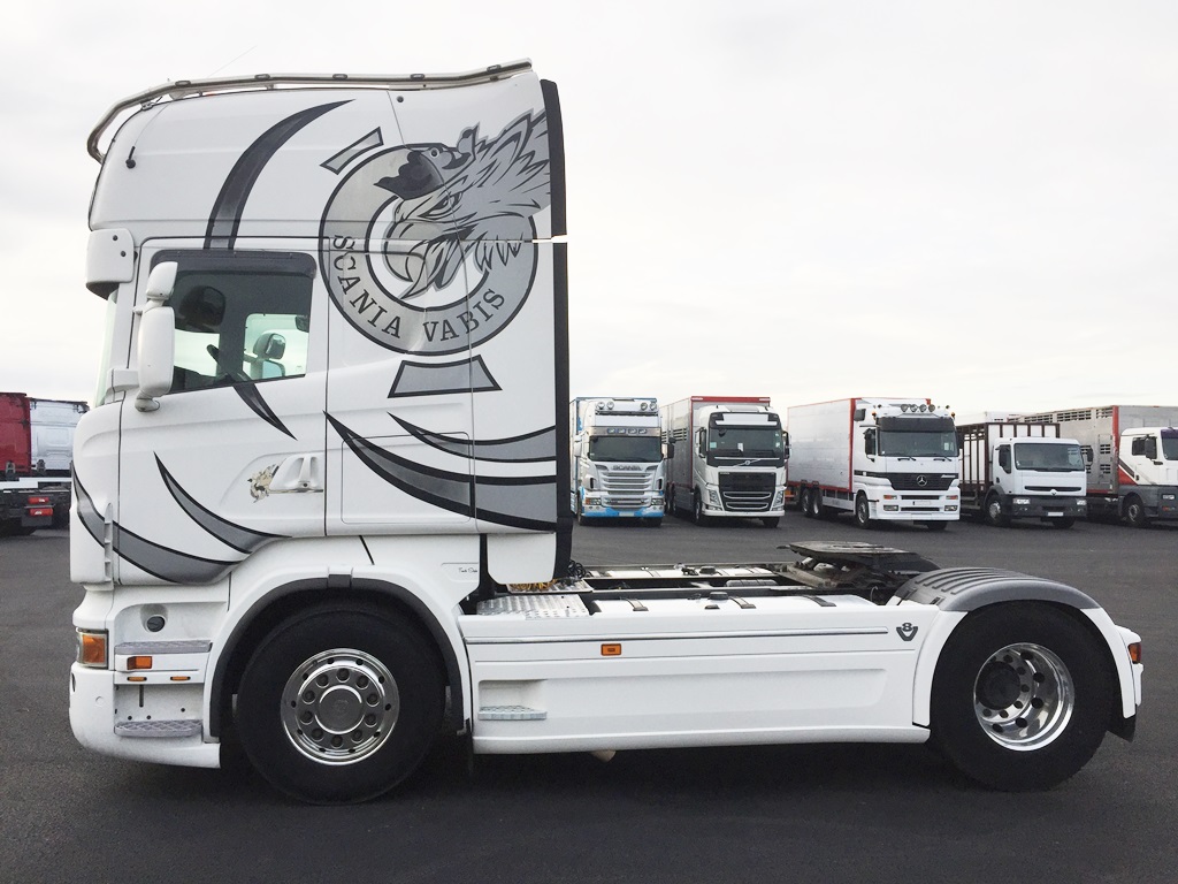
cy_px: 442
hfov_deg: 61.7
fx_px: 987
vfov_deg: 48.2
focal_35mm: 29
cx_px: 589
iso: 32
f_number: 2.2
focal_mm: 4.15
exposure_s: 1/565
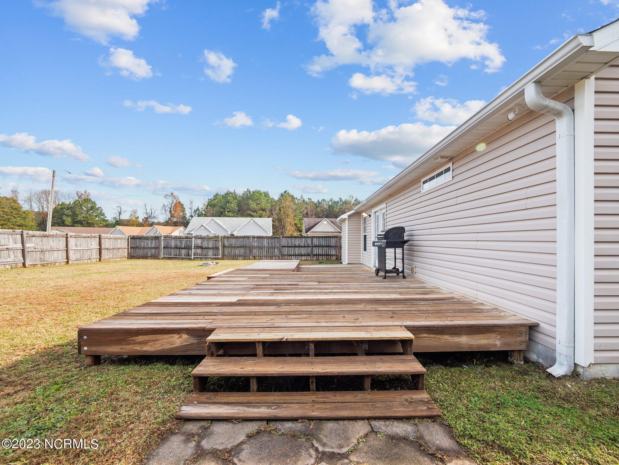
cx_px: 310
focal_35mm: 14
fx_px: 250
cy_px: 232
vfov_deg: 85.7
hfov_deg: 102.1
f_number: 5.6
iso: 200
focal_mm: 7
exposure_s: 1/320
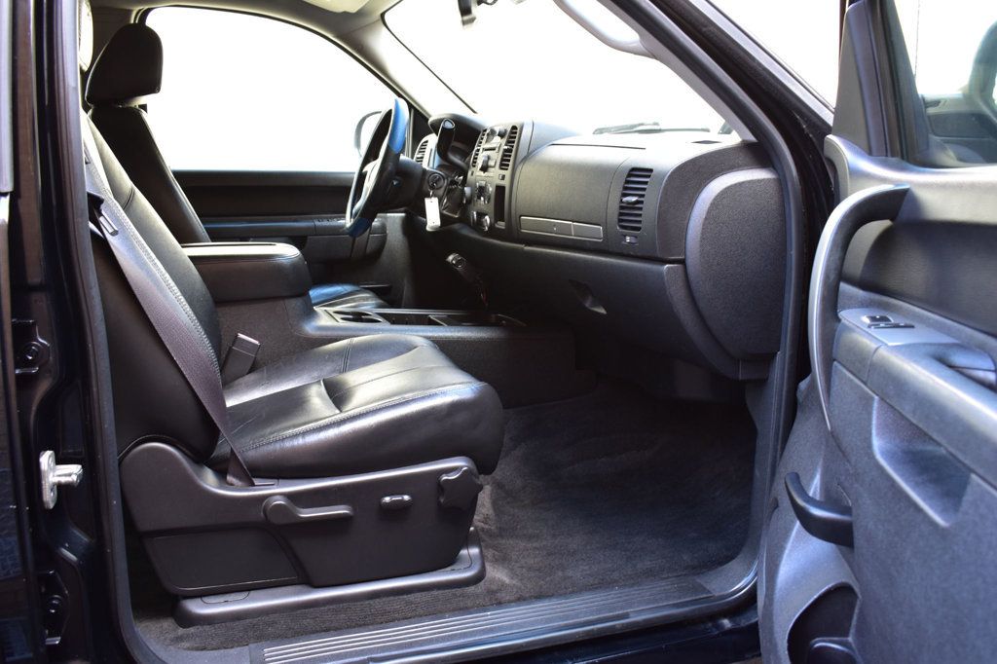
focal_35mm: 32
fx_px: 872
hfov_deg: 59.5
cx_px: 498
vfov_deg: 41.7
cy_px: 332
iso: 400
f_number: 7.1
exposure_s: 1/25
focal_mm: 21
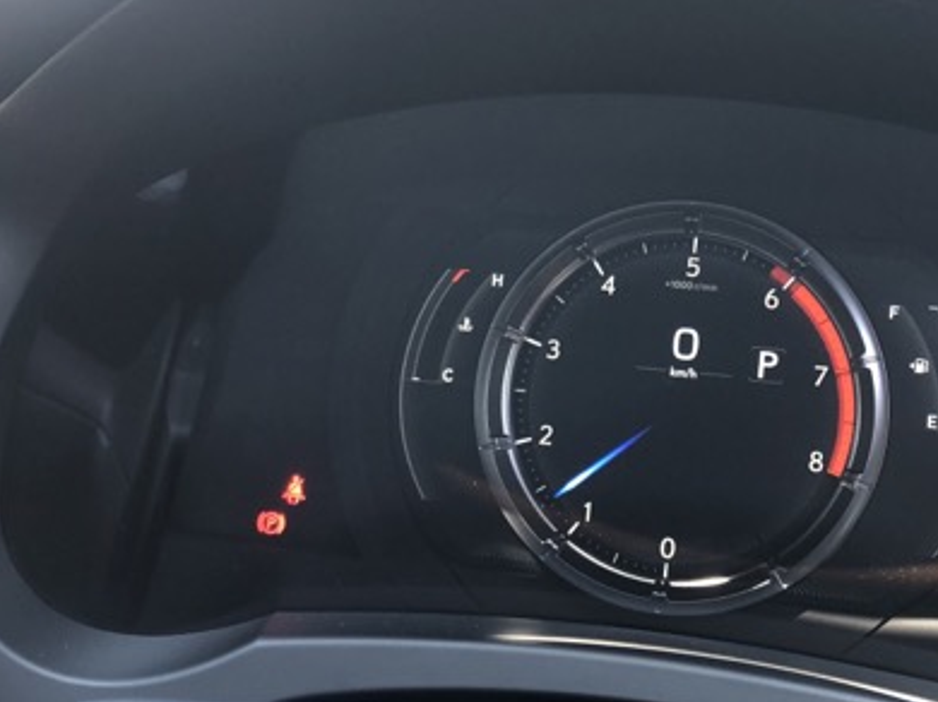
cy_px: 322
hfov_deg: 40.8
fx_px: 1246
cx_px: 613
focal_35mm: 46
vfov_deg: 31.5
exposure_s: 1/20
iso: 40
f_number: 1.8
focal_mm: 3.99
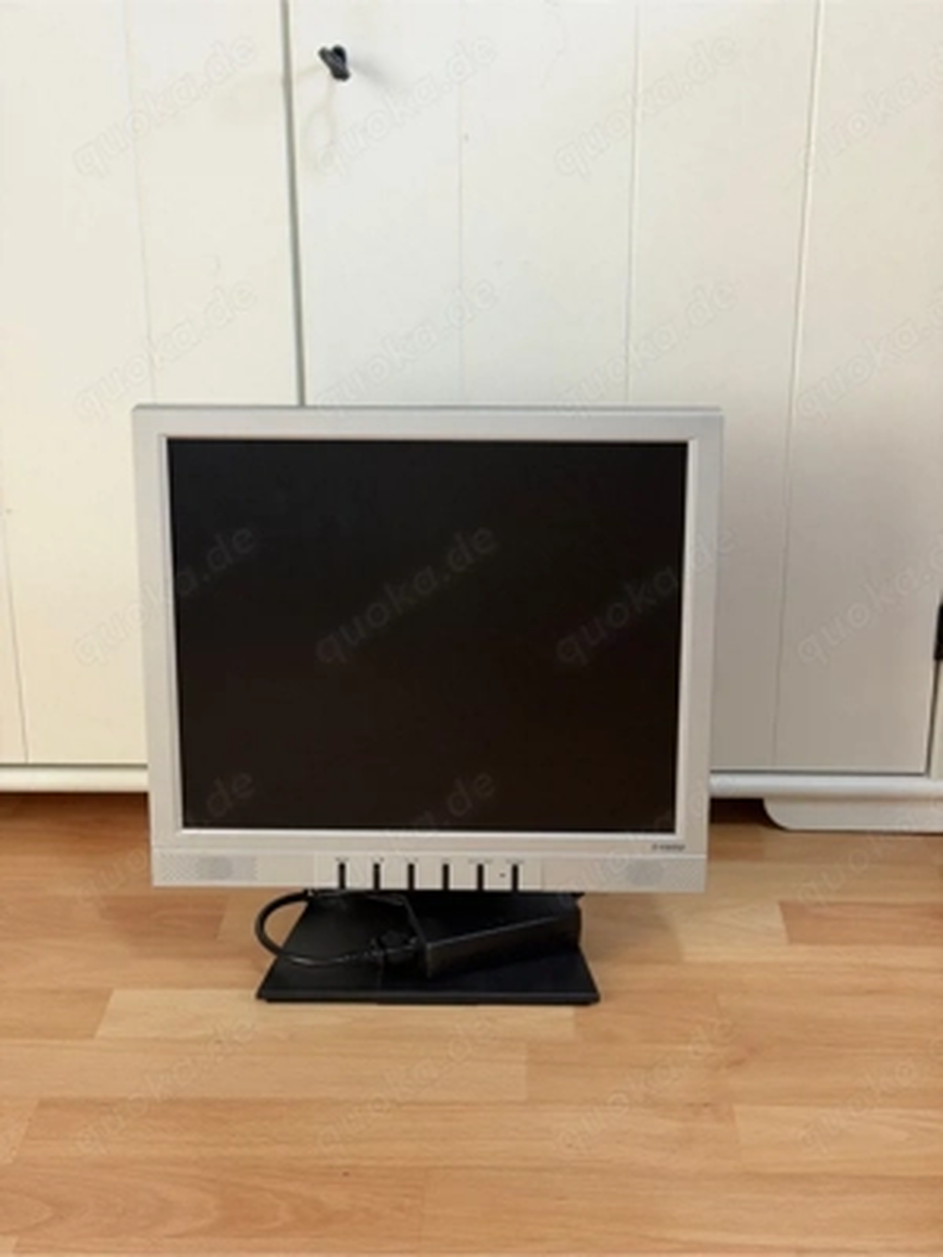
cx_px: 472
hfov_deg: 30.3
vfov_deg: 39.7
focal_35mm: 48
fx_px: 1743
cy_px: 628
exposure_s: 1/47
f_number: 1.78
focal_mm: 6.76
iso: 250
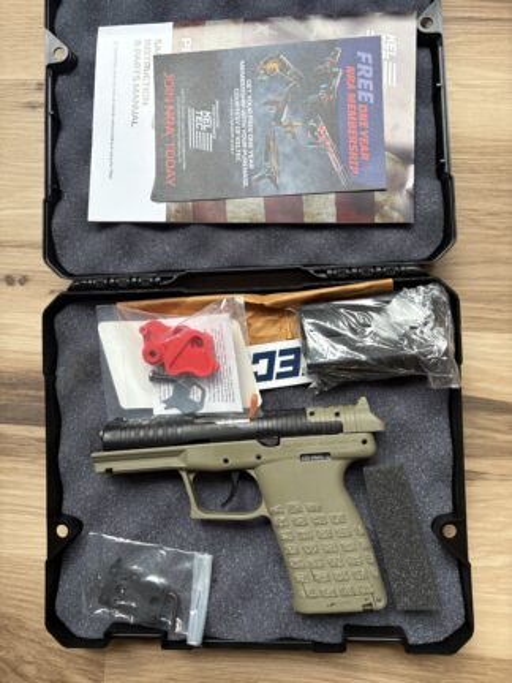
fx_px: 513
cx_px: 256
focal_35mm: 26
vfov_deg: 67.3
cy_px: 342
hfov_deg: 53.1
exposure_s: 1/60
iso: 160
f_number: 1.6
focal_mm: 5.96
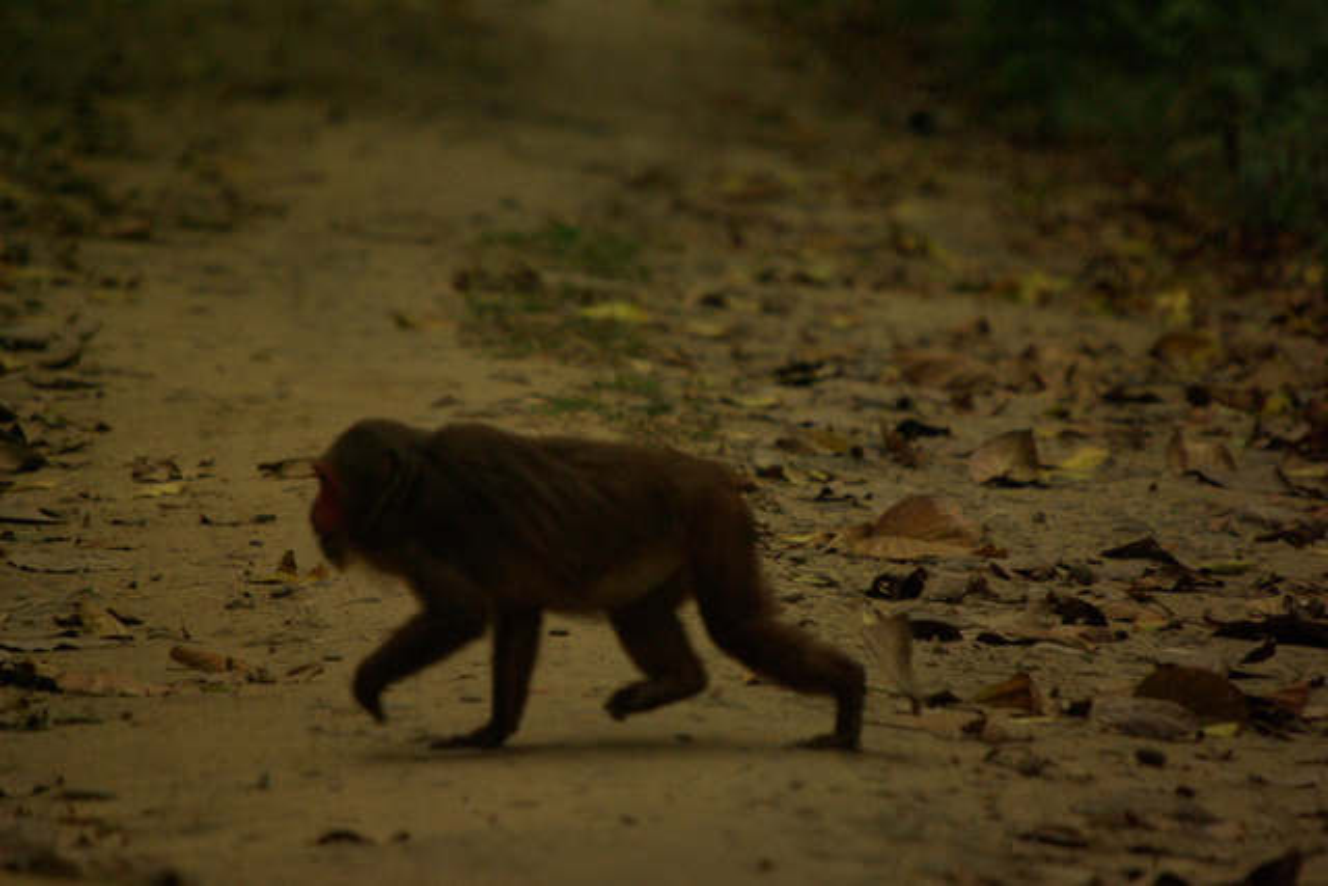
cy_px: 443
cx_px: 664
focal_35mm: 750
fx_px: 27671
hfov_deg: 2.7
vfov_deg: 1.8
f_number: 6.7
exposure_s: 1/500
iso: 800
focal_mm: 500
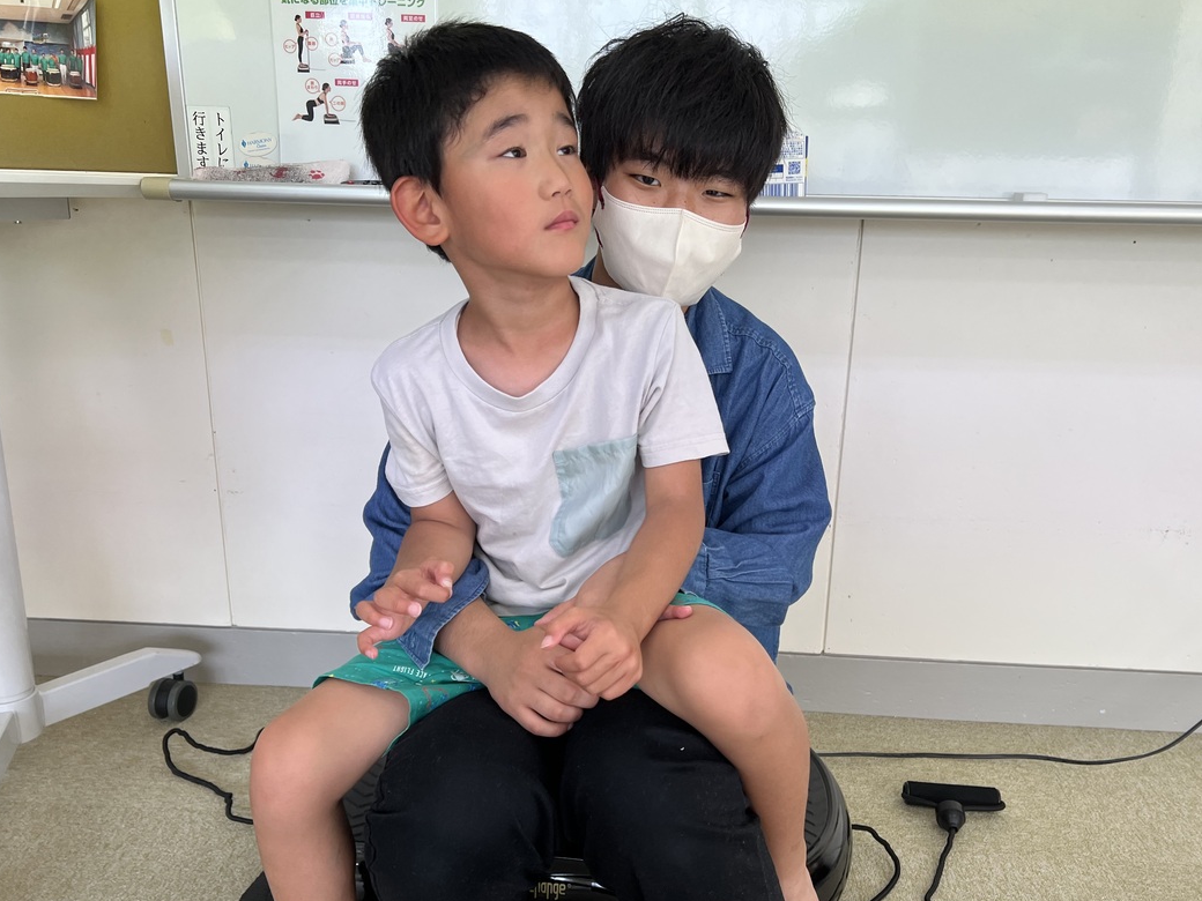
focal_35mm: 30
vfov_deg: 46.7
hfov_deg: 59.9
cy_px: 508
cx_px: 632
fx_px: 1042
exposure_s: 1/120
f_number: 1.5
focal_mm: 5.7
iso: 40
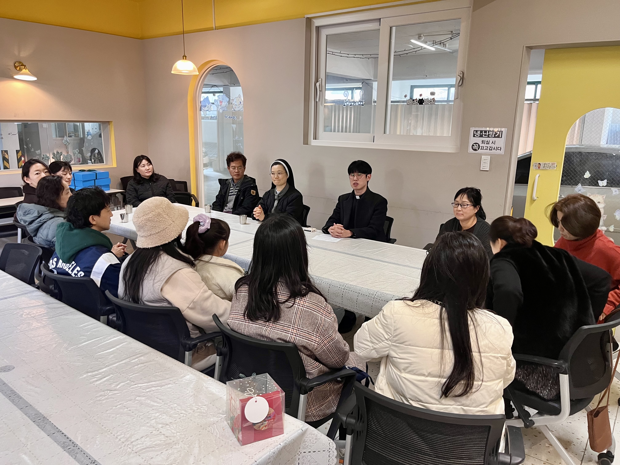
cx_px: 310
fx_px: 466
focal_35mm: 26
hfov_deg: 67.3
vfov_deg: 53.1
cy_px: 232
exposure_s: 1/60
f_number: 1.6
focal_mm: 5.1
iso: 200
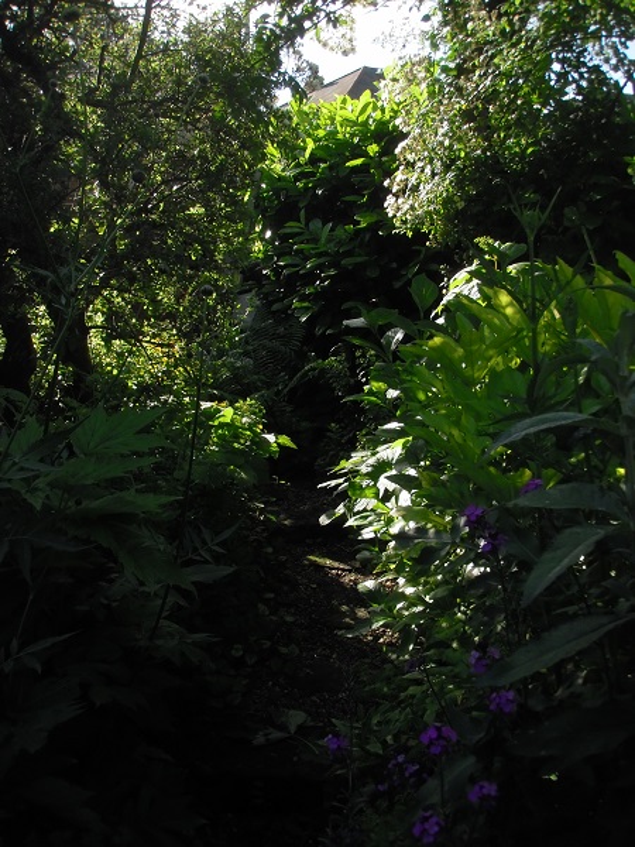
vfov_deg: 49.0
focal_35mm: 38
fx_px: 929
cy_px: 424
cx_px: 318
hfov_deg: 37.7
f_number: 4.5
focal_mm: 6.7
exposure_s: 1/200
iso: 100
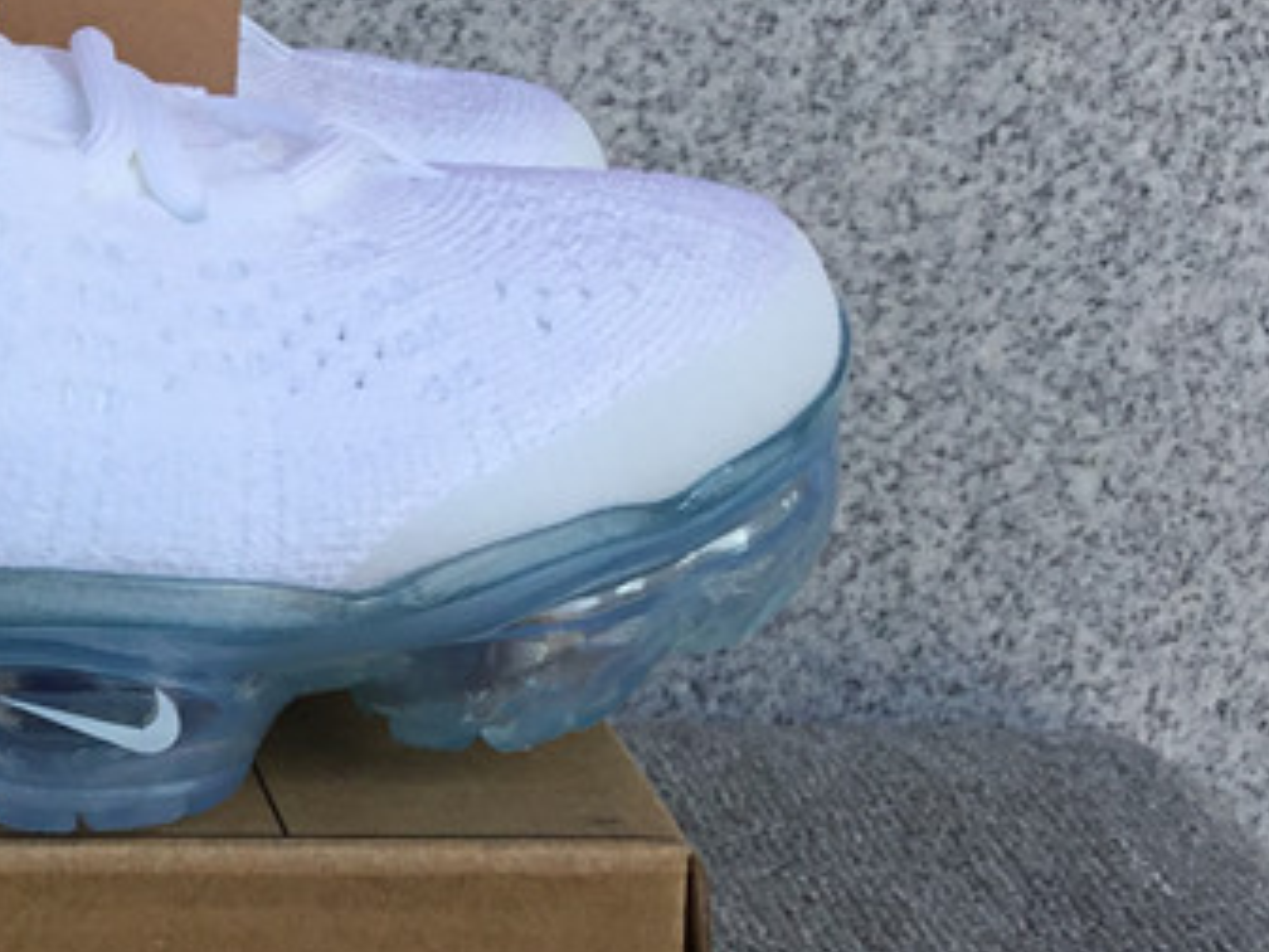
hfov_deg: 21.7
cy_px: 648
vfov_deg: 17.7
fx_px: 3043
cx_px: -283
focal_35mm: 83
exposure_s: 1/362
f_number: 2.4
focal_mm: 3.3
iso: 25
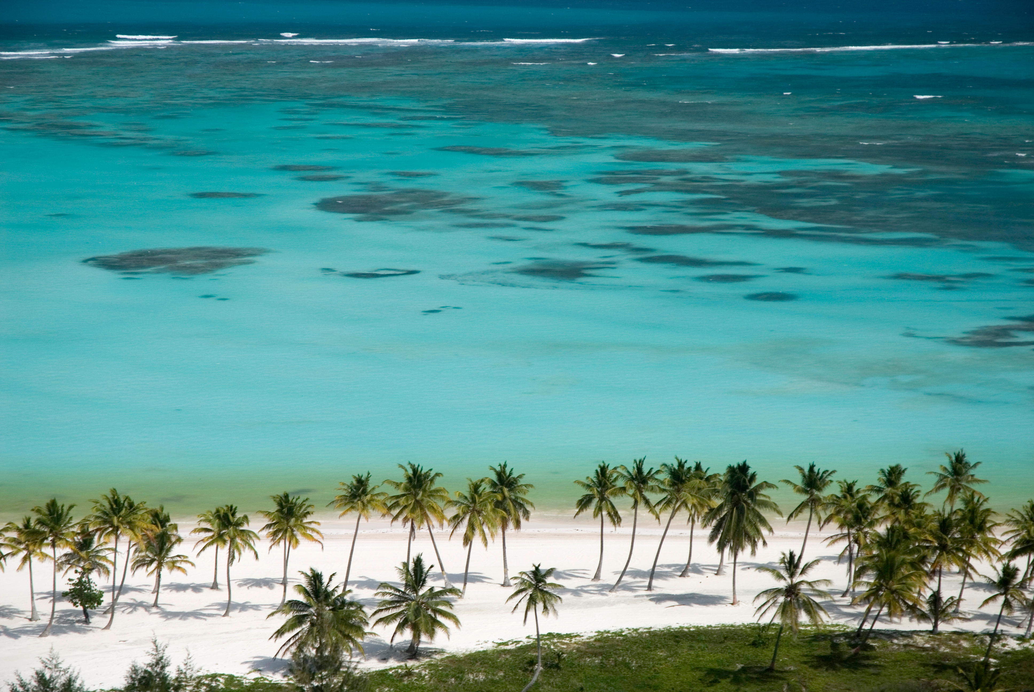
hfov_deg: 19.4
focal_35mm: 105
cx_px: 517
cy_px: 346
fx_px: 3019
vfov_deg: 13.1
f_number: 5.6
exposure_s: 1/320
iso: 100
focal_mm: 70
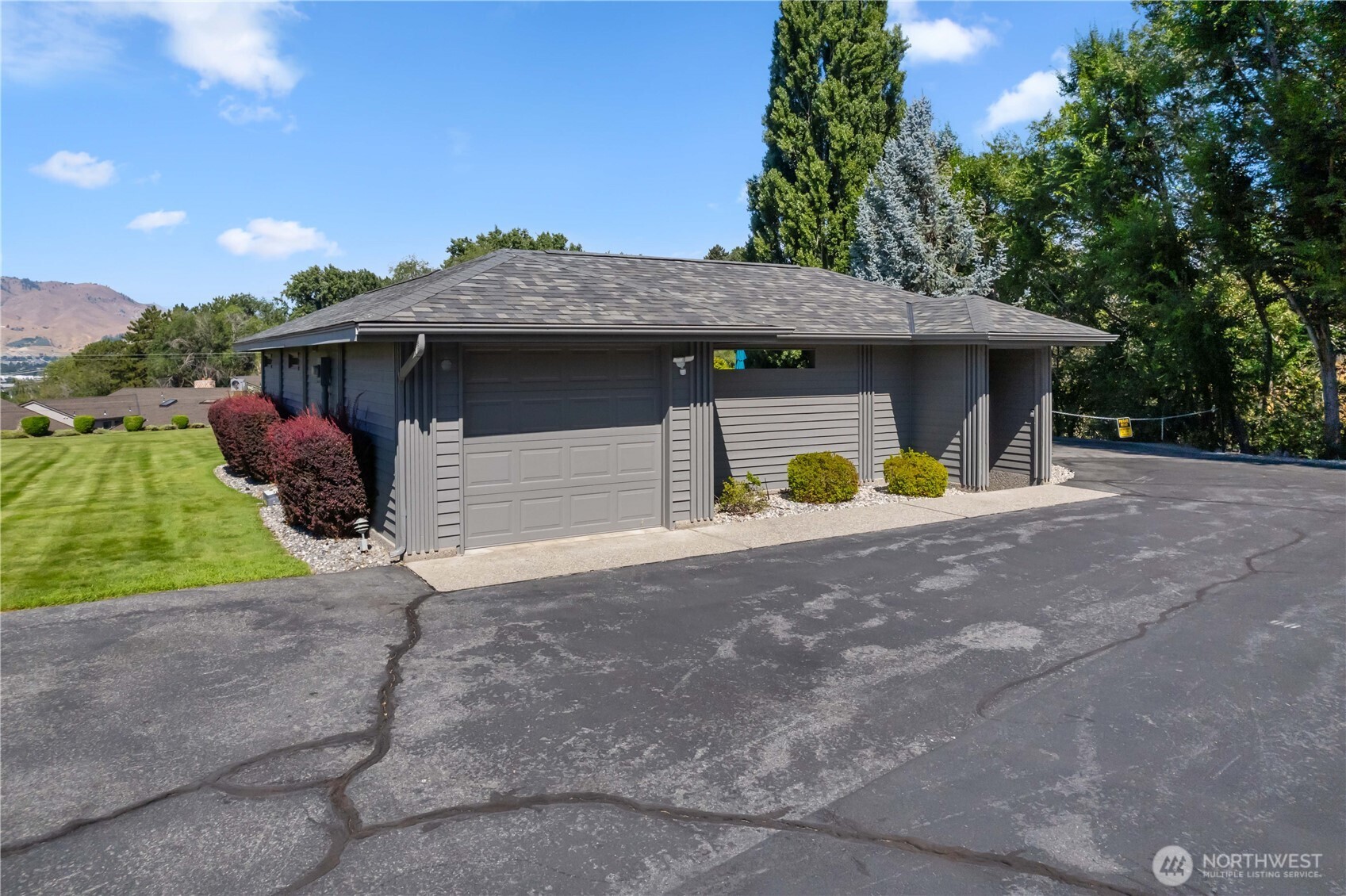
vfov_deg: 57.2
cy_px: 448
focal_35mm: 22
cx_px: 673
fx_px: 822
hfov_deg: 78.6
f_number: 2.8
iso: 100
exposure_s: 1/8000
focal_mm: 8.38
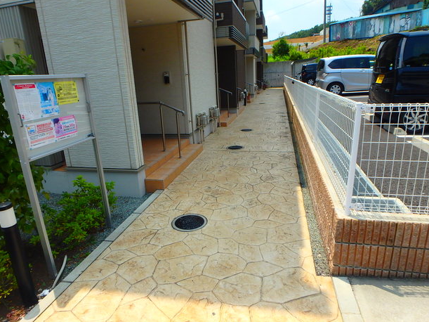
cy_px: 155
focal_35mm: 22
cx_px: 214
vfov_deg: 61.1
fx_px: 273
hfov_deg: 76.4
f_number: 6
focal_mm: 3.7
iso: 125
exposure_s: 1/500
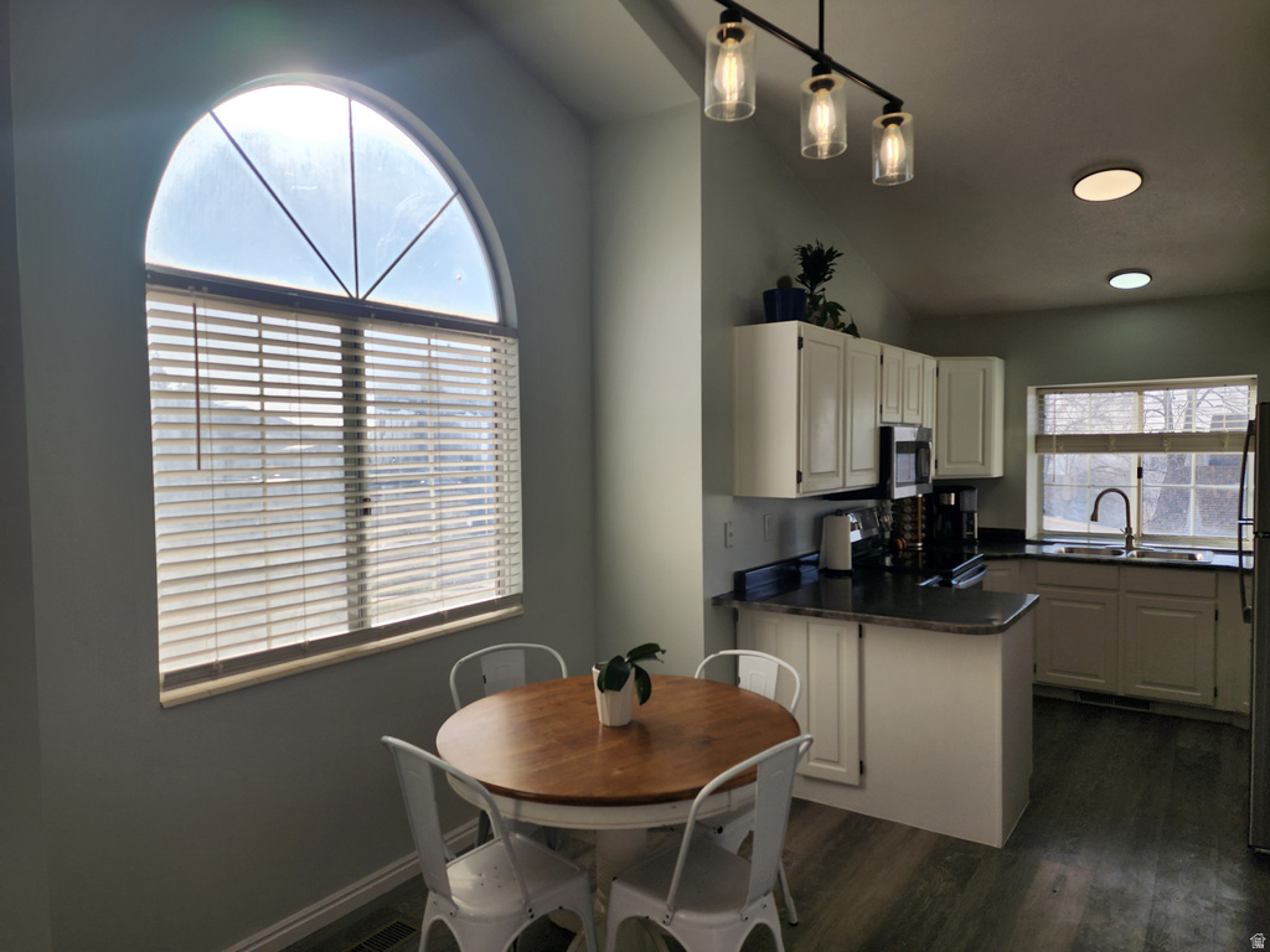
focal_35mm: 23
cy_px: 476
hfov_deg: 73.9
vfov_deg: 58.9
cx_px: 635
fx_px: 844
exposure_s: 1/379
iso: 12
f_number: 1.8
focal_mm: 6.4
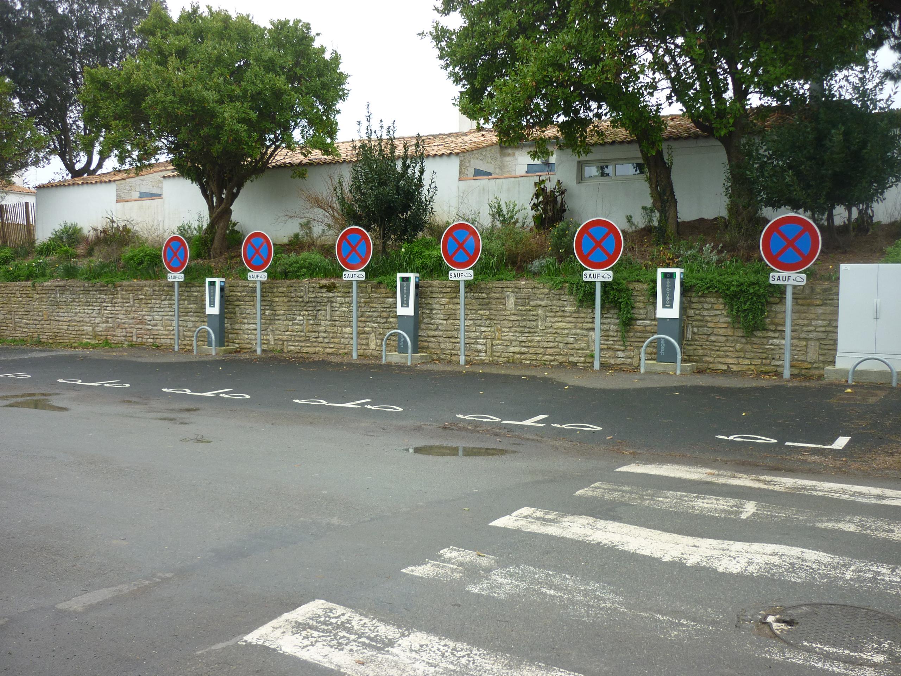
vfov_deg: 42.9
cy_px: 338
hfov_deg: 55.4
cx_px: 450
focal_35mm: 33
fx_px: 859
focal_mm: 5.5
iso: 80
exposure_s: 1/125
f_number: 2.8
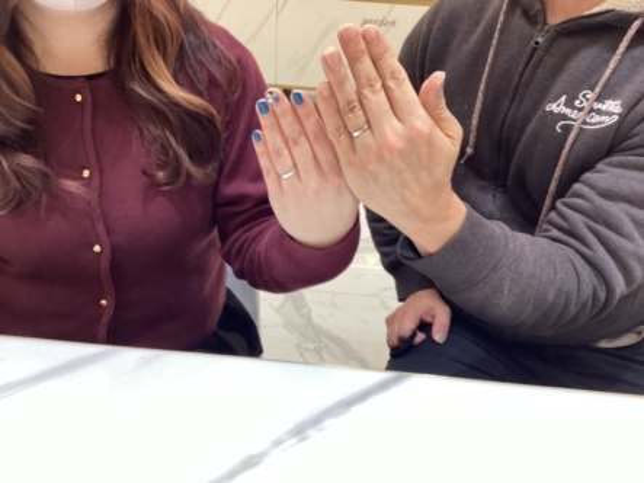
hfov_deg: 58.4
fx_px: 577
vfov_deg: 45.4
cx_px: 322
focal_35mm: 31
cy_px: 242
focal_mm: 3.3
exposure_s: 1/60
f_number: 2.4
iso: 64
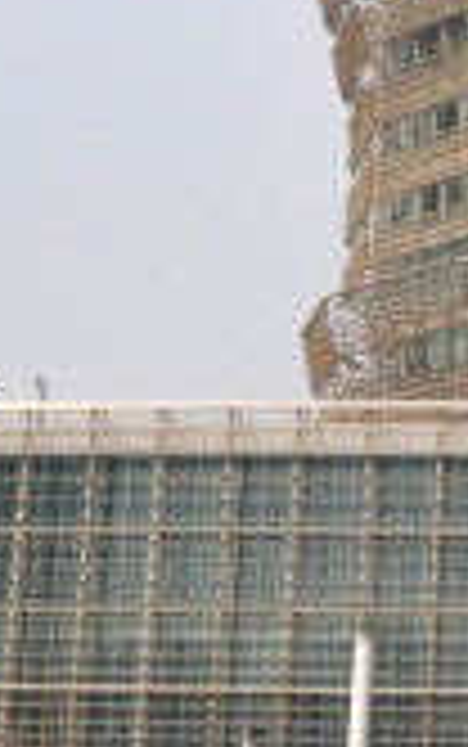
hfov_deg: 7.5
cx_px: 882
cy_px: -680
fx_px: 3443
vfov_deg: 11.3
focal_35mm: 169
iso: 1000
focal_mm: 18
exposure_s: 1/1000
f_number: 16
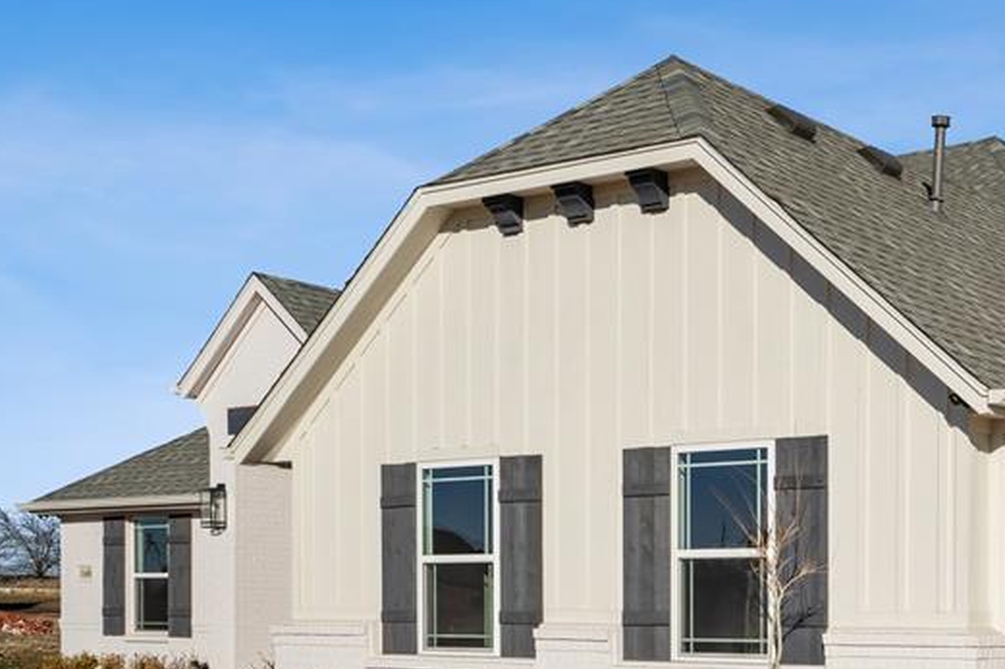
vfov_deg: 22.3
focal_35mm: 59
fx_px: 1646
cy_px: 629
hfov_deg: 32.4
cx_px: 885
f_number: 9
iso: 160
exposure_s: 1/1000
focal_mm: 30
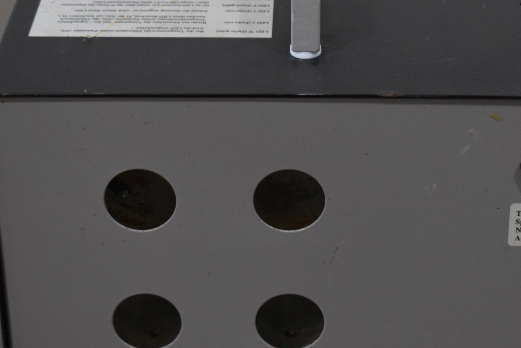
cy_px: 139
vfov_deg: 12.1
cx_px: 330
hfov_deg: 18.1
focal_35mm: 113
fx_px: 1635
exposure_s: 1/160
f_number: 4.8
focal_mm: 38
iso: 800
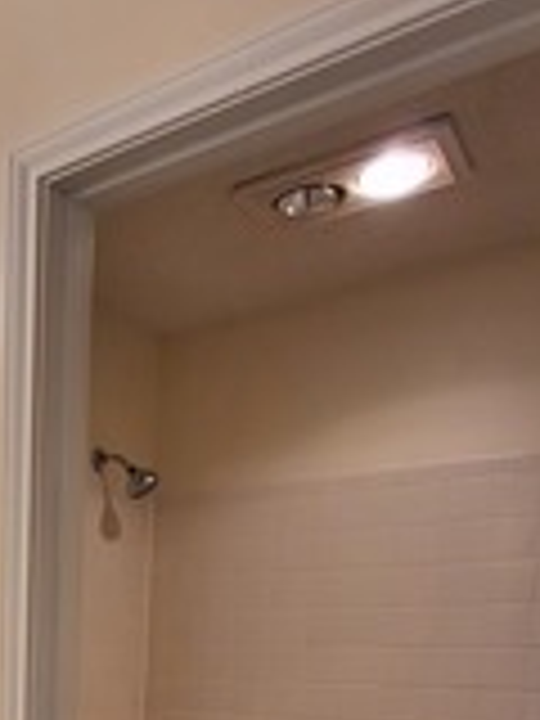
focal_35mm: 39
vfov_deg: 39.7
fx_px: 811
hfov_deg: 31.0
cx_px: -108
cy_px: 778
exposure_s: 1/60
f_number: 2.2
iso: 80
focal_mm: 1.74
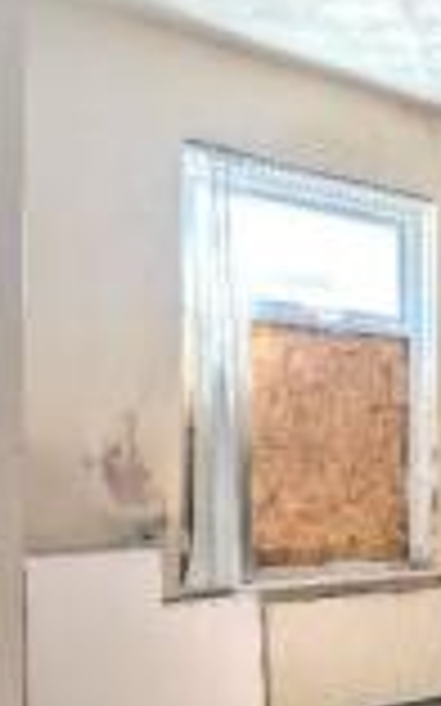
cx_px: 693
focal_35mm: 47
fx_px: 905
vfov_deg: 42.1
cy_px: 474
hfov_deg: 21.9
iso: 59
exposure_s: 1/100
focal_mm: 2.02
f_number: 1.7
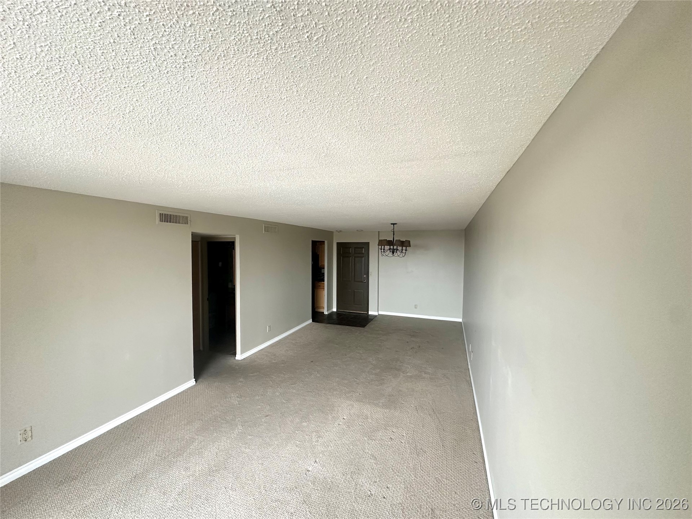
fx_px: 280
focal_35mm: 14
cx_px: 346
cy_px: 260
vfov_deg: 85.7
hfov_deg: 102.1
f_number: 2.2
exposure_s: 1/99
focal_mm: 2.22
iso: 250
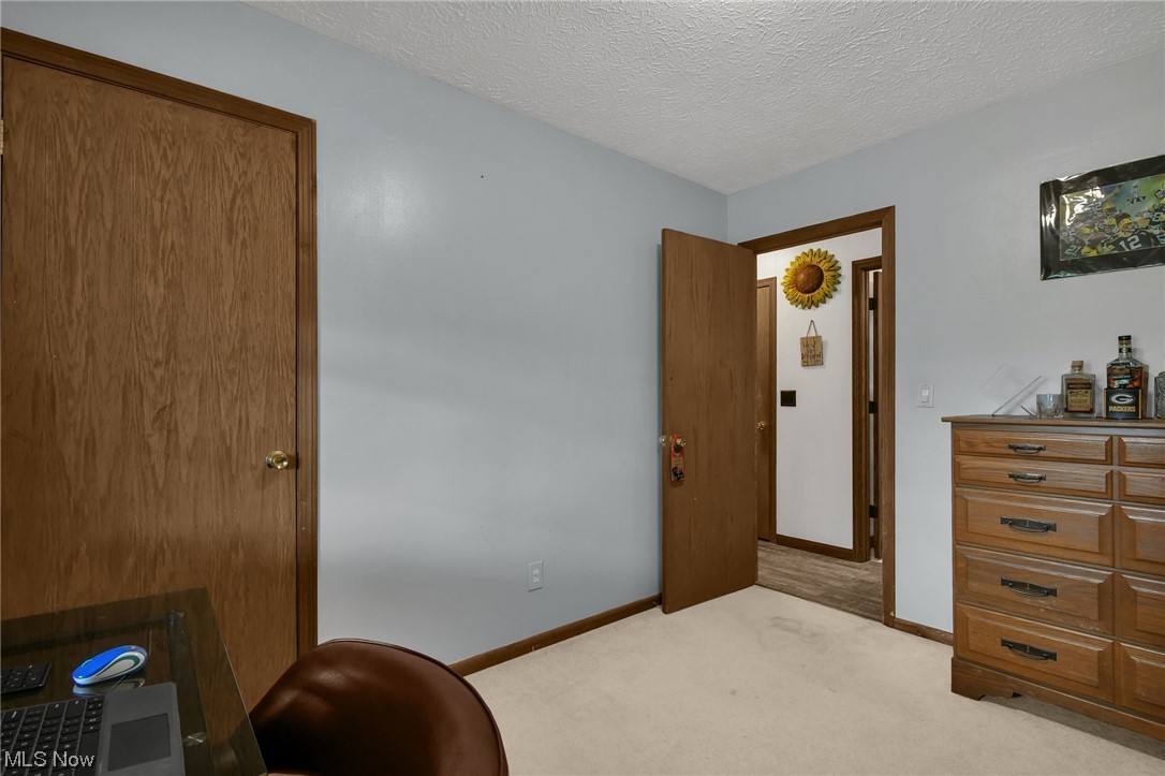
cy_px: 388
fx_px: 485
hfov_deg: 100.4
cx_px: 582
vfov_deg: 77.3
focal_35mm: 15
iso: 800
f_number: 7.1
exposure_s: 1/10
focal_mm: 10
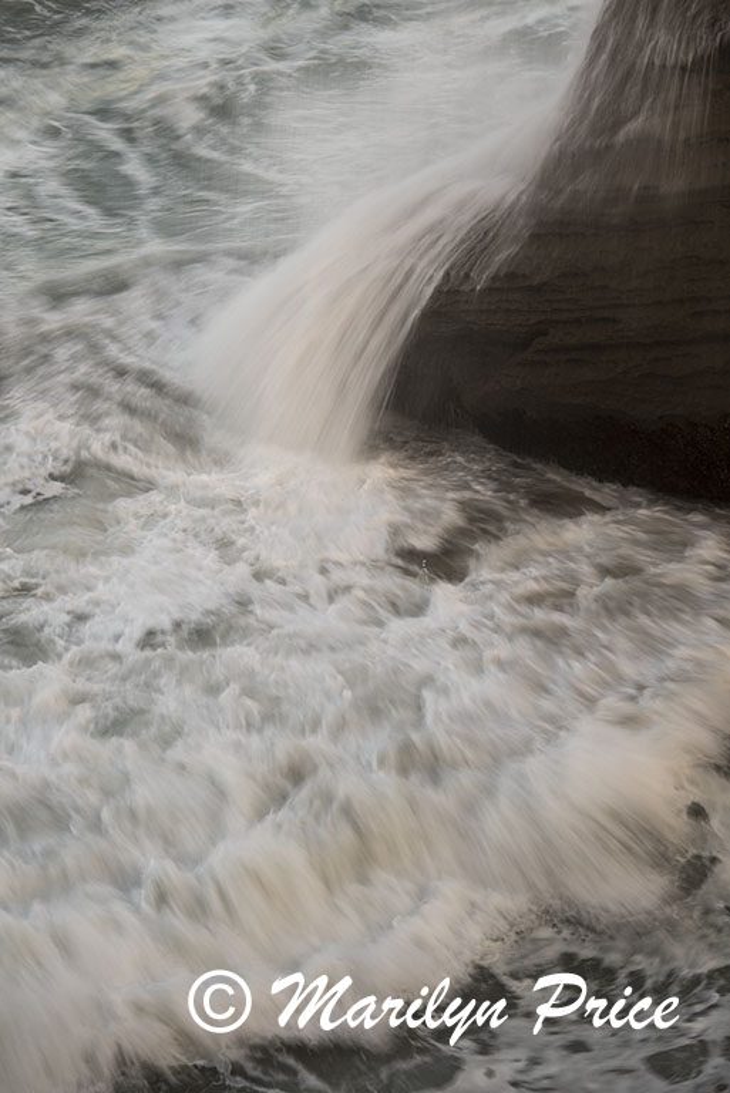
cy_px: 546
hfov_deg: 10.2
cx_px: 365
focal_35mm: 135
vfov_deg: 15.2
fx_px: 4100
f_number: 22
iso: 100
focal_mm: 135
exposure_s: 1/8
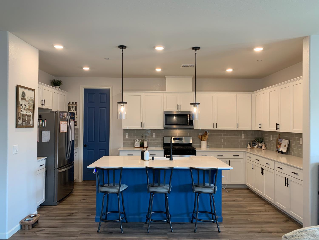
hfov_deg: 67.3
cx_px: 160
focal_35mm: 26
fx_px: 240
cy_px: 120
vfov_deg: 53.1
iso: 64
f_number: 1.8
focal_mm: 4.25
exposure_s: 1/60
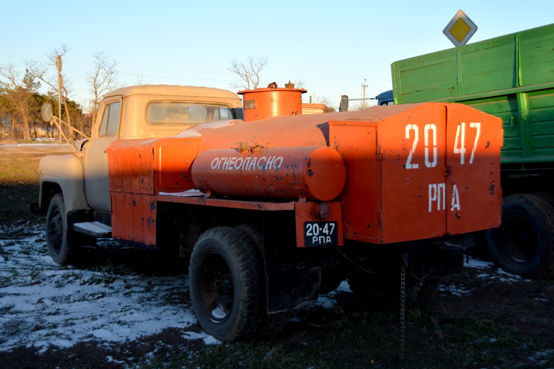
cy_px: 184
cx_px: 277
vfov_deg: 34.2
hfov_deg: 49.6
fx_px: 600
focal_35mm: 39
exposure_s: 1/1000
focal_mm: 26
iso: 450
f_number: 4
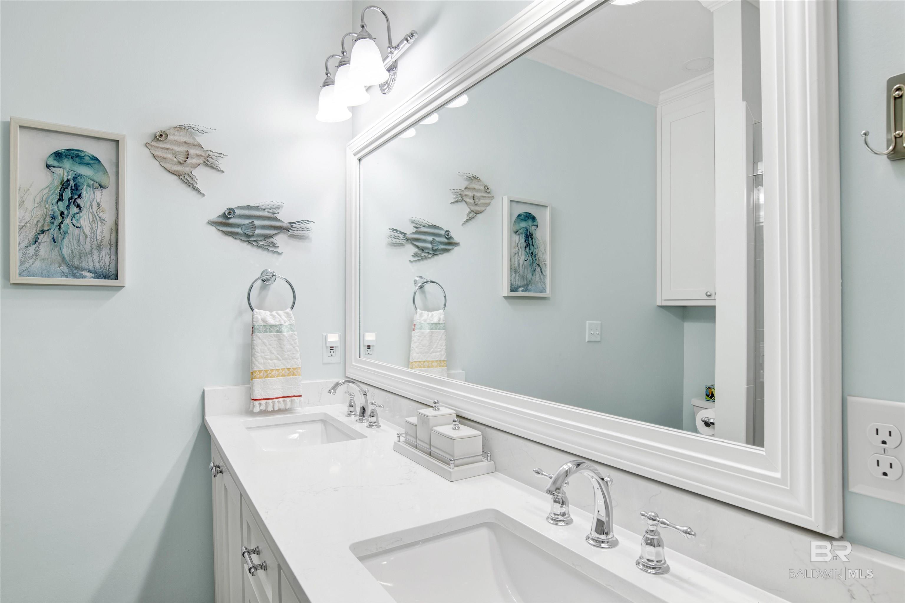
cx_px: 452
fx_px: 478
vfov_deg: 64.6
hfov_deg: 86.9
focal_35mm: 19
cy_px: 302
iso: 200
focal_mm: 19
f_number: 11
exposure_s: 1/5
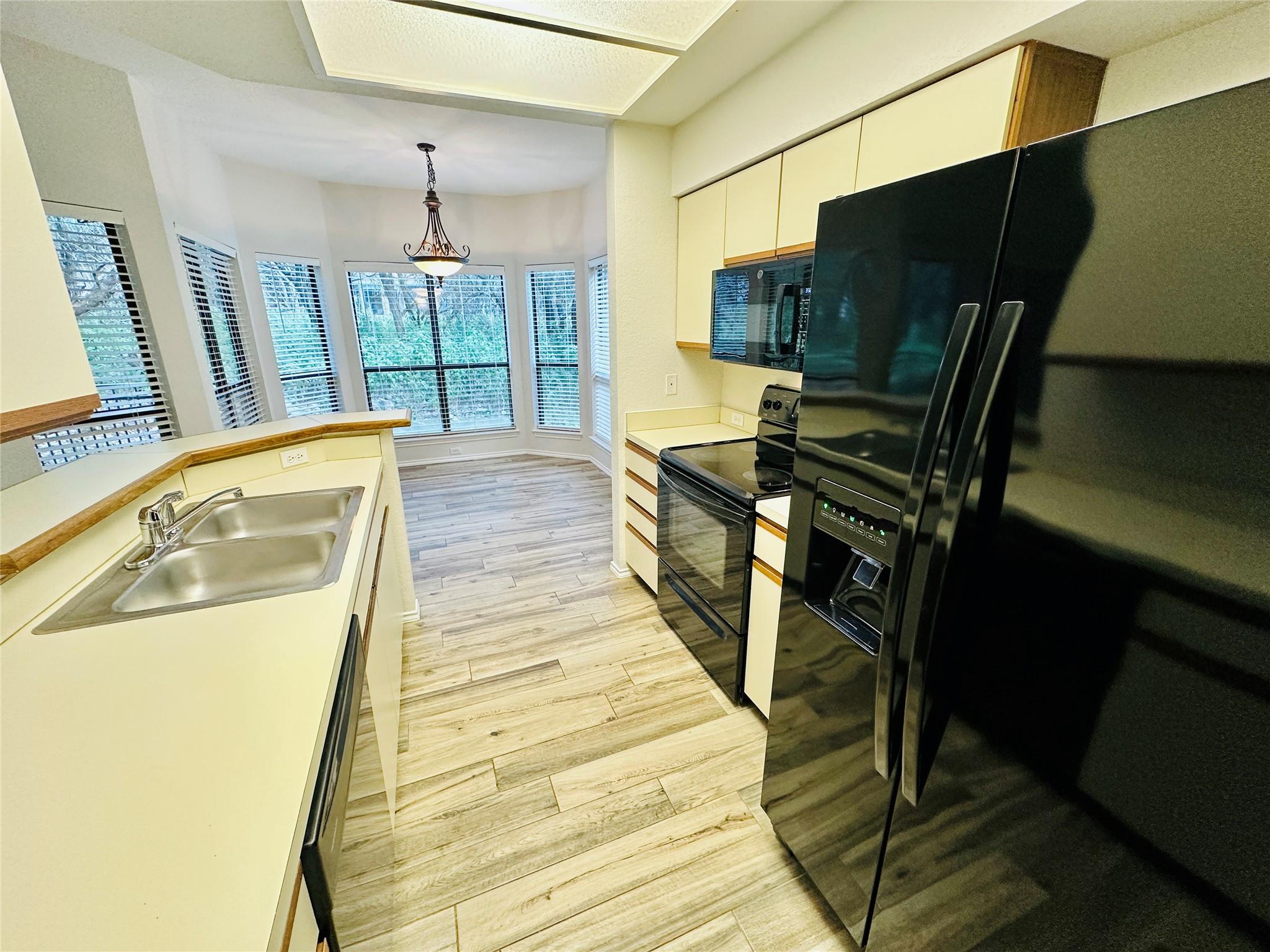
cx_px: 635
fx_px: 514
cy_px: 476
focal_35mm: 14
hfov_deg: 102.1
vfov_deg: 85.7
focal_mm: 2.22
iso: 250
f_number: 2.2
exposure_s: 1/120
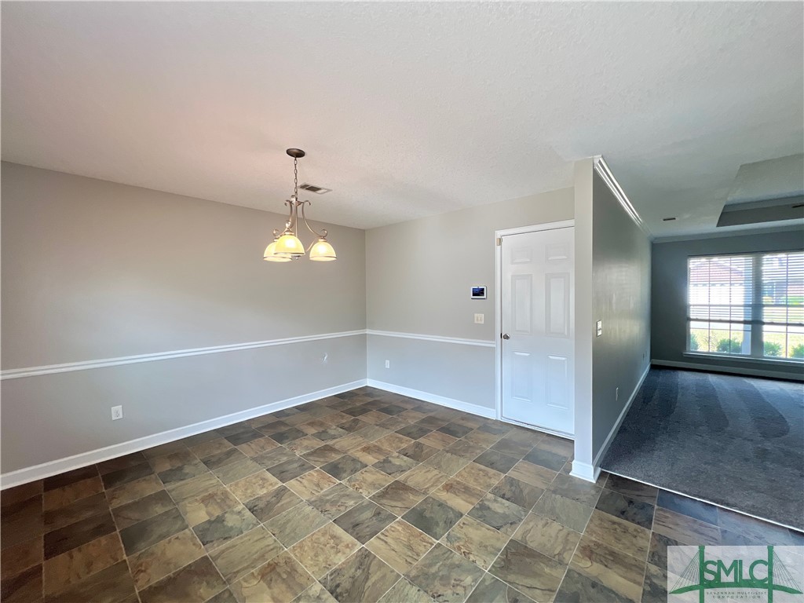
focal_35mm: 13
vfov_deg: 89.9
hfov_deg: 106.2
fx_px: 302
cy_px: 302
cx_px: 402
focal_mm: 1.57
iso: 64
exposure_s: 1/120
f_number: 1.8
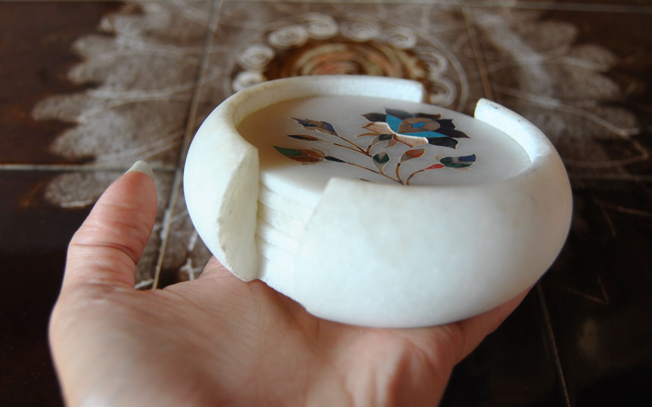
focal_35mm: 38
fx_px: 675
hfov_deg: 51.5
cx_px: 309
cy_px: 200
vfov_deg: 33.6
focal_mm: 20
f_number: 3.5
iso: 200
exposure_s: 1/50
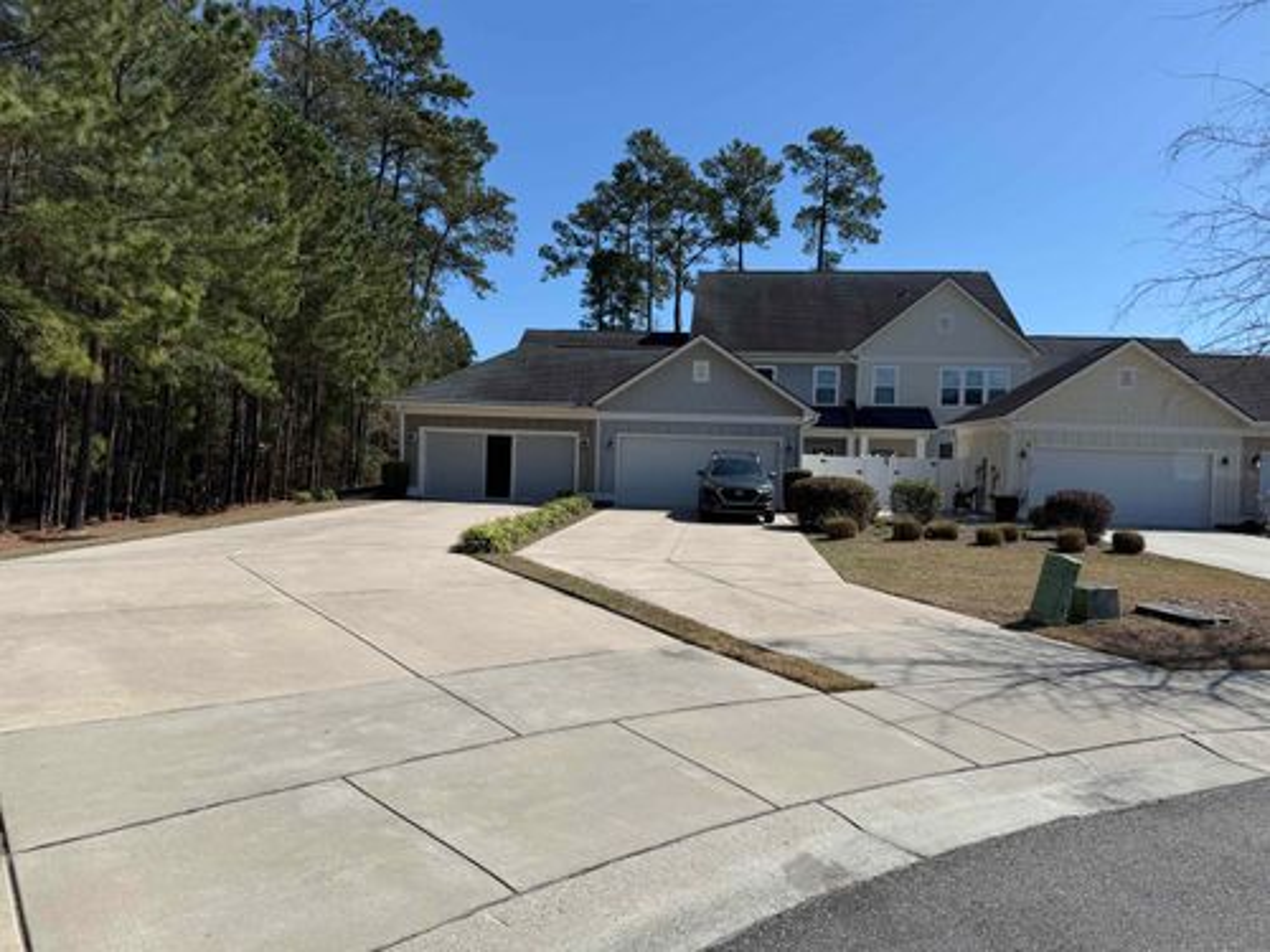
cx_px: 635
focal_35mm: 24
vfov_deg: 56.8
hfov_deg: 71.6
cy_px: 476
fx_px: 881
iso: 80
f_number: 1.78
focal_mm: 6.76
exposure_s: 1/6173
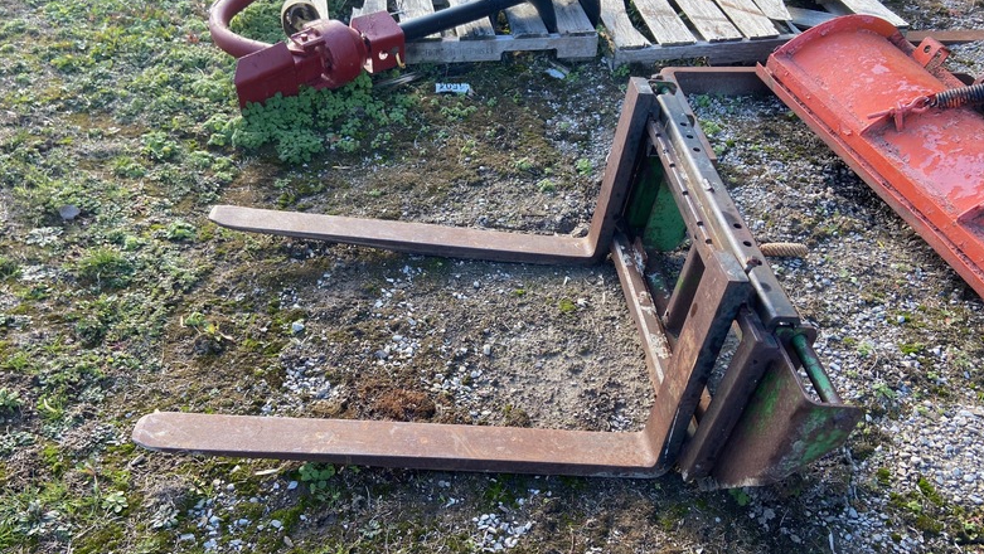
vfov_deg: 40.1
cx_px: 494
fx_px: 757
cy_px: 324
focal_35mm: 29
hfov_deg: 66.0
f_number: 1.8
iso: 32
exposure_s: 1/145
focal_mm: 4.25
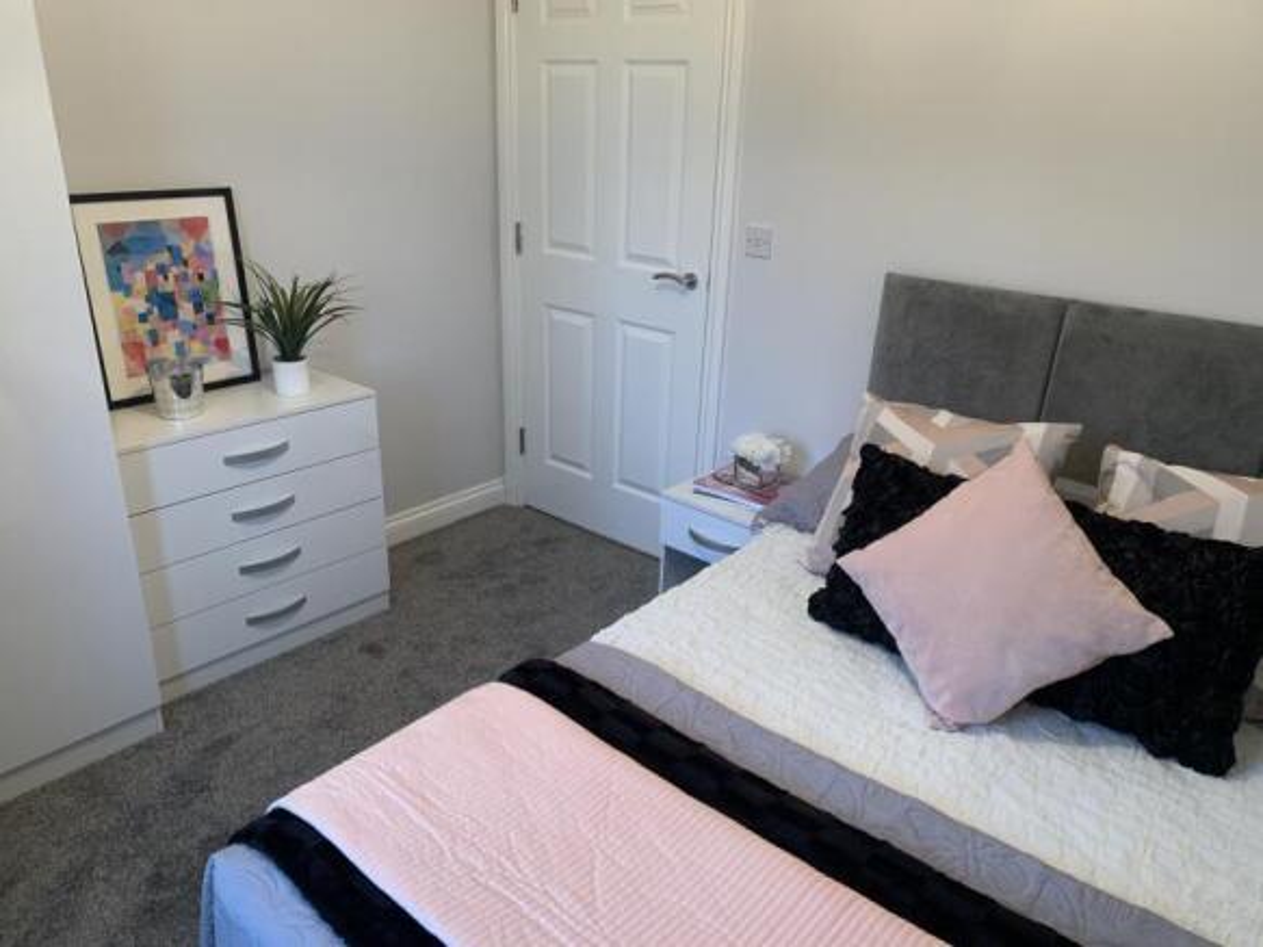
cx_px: 632
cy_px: 474
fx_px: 948
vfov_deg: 53.0
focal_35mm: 26
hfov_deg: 67.3
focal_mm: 4.25
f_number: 1.8
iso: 250
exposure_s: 1/50
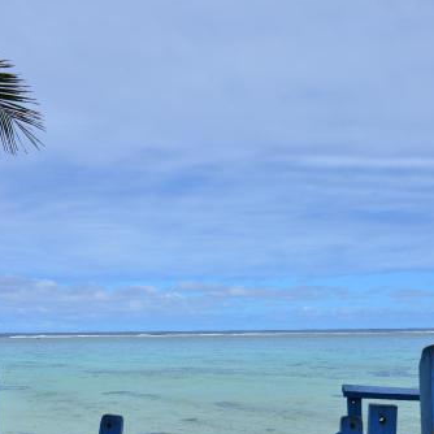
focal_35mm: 55
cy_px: 385
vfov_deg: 29.9
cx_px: 213
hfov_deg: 31.1
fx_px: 780
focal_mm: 36
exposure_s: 1/320
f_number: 14
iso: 200
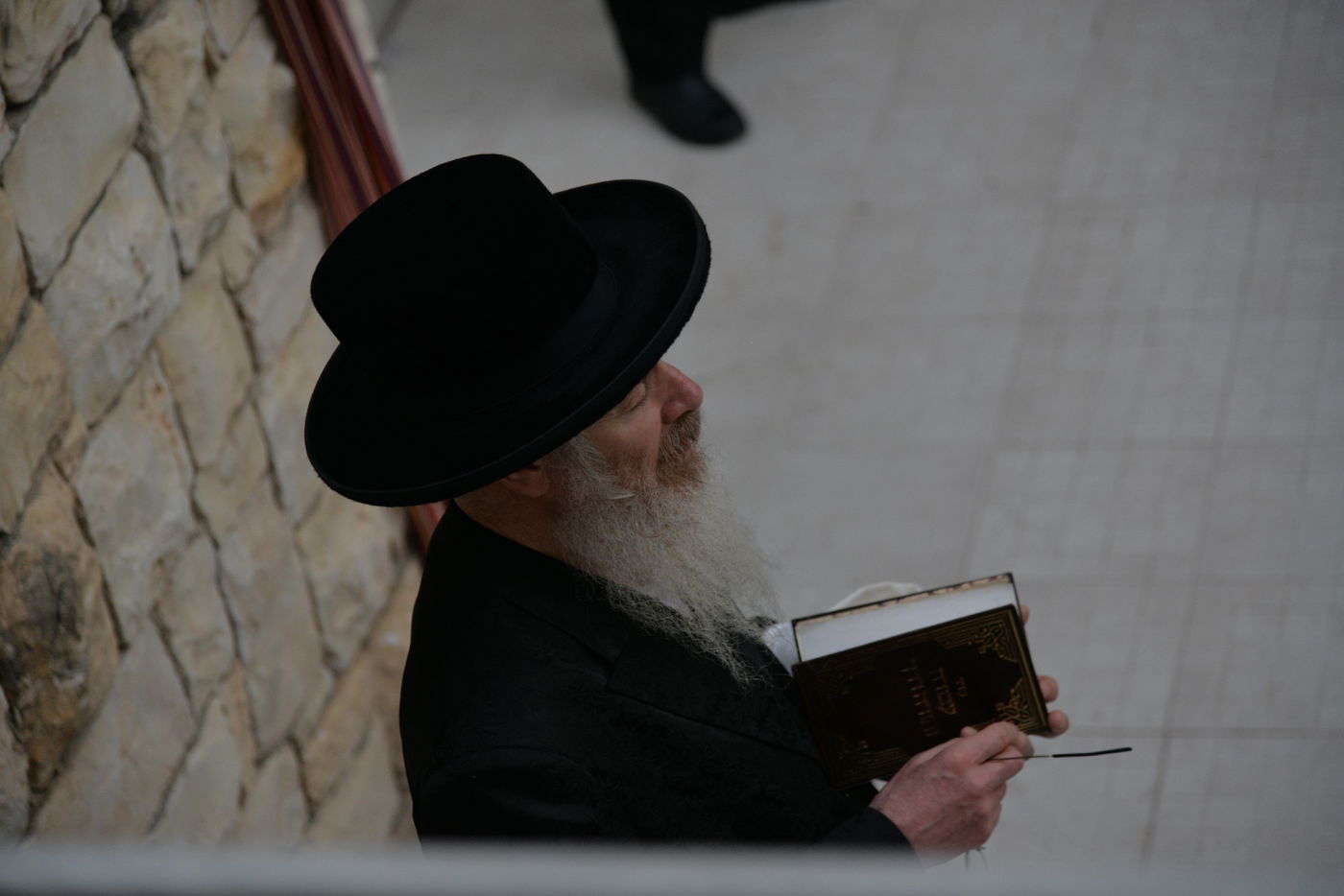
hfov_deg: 18.6
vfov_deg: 12.5
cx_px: 672
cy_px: 448
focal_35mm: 110
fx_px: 4107
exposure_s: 1/60
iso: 800
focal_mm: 110
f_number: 4
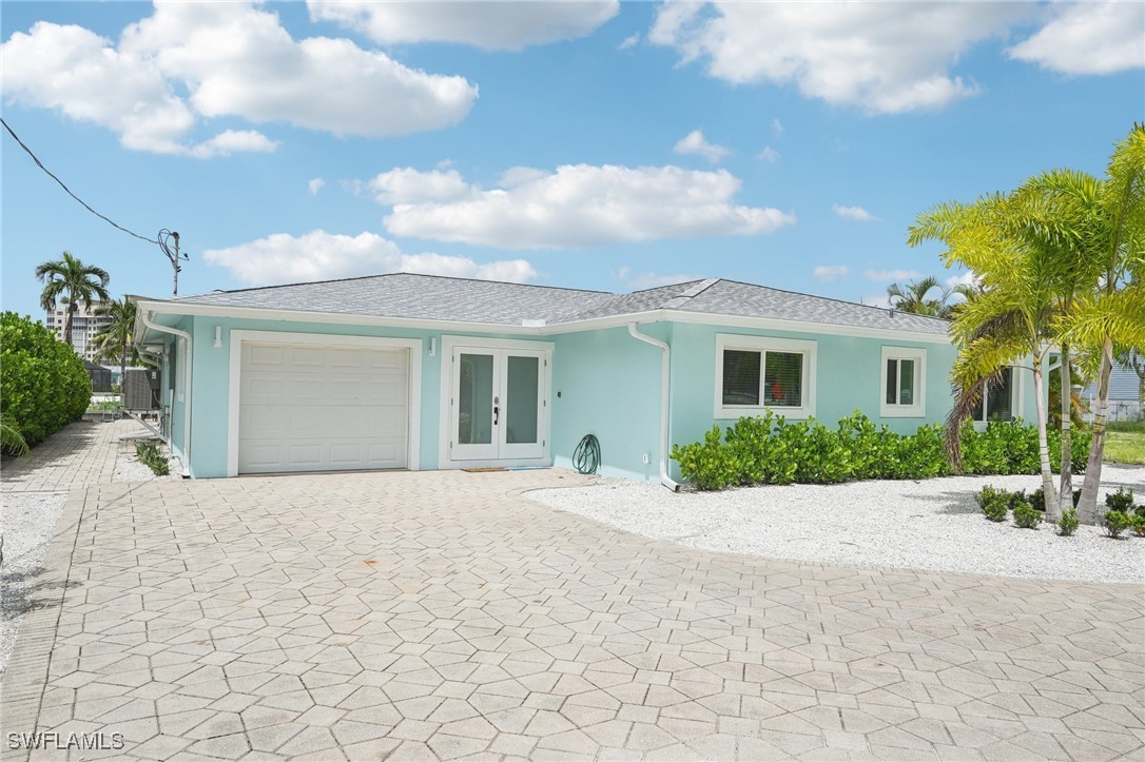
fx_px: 747
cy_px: 381
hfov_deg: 74.9
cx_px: 572
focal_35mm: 24
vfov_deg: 54.1
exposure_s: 1/3000
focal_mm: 23.5
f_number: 8
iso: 400
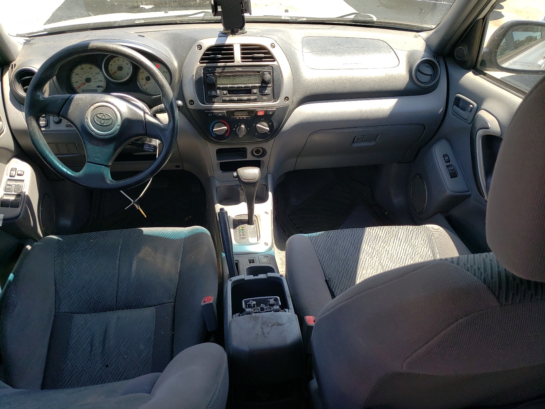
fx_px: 409
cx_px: 272
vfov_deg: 53.1
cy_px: 204
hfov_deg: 67.3
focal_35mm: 26
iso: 50
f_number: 1.5
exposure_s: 1/385
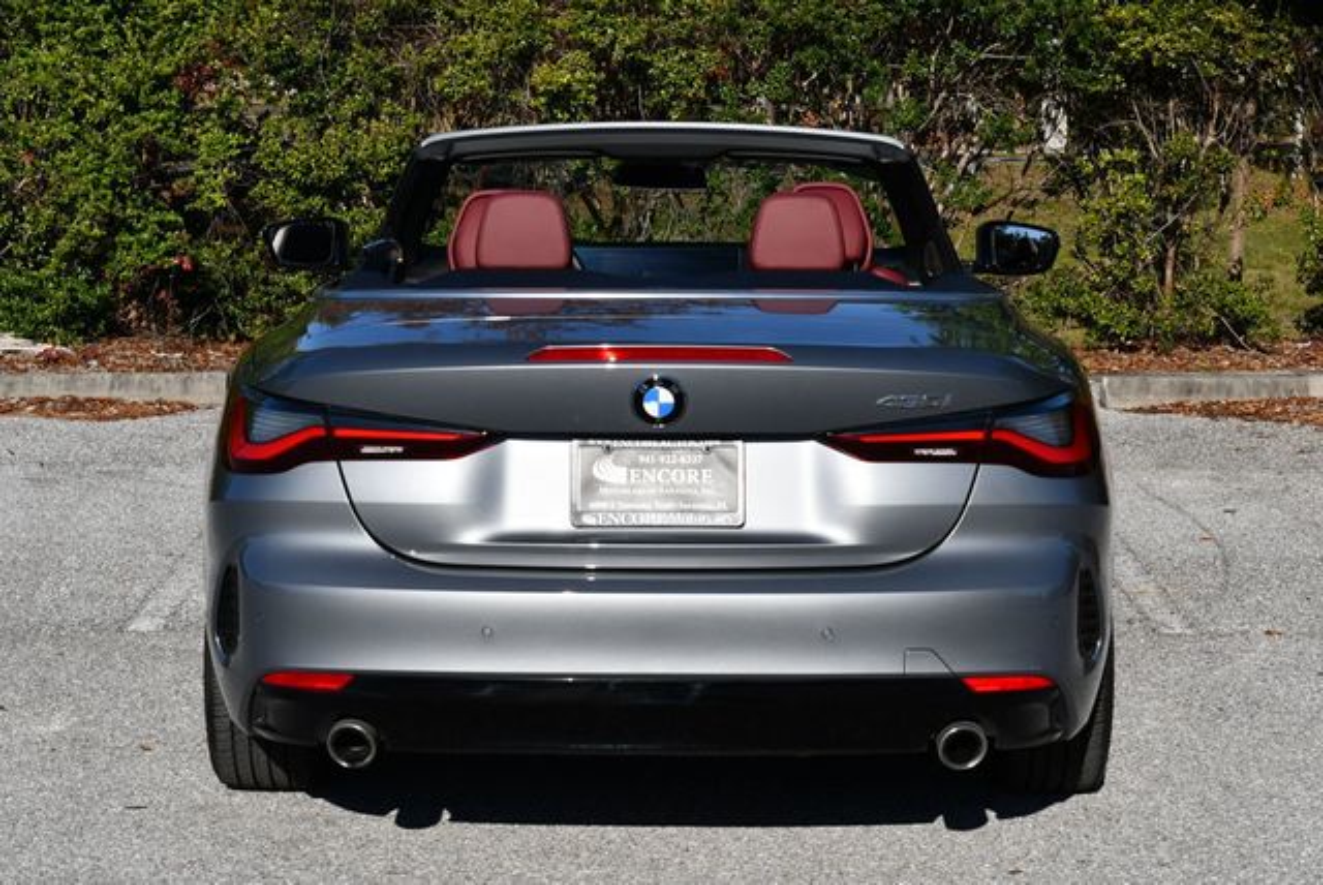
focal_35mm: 90
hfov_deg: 22.6
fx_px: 3310
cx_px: 662
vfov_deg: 15.2
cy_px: 442
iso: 100
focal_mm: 45
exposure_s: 1/400
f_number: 10
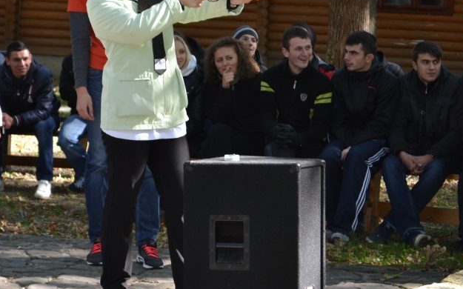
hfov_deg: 15.1
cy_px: 124
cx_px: 118
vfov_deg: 9.5
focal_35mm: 138
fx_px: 1738
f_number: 5.6
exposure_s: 1/125
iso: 360
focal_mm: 55
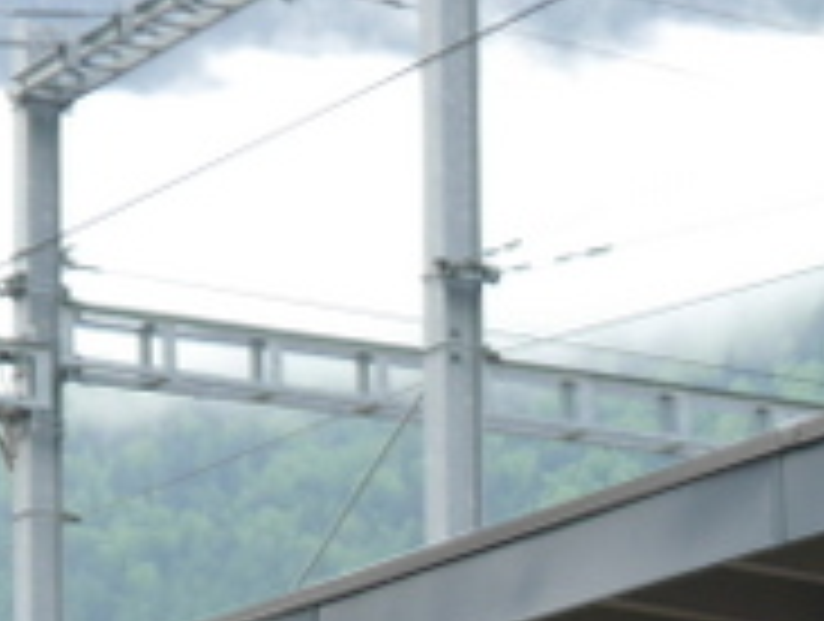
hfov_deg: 9.0
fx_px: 5152
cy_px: 1559
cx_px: 1157
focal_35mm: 216
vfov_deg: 6.5
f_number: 4.1
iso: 160
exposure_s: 1/100
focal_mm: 18
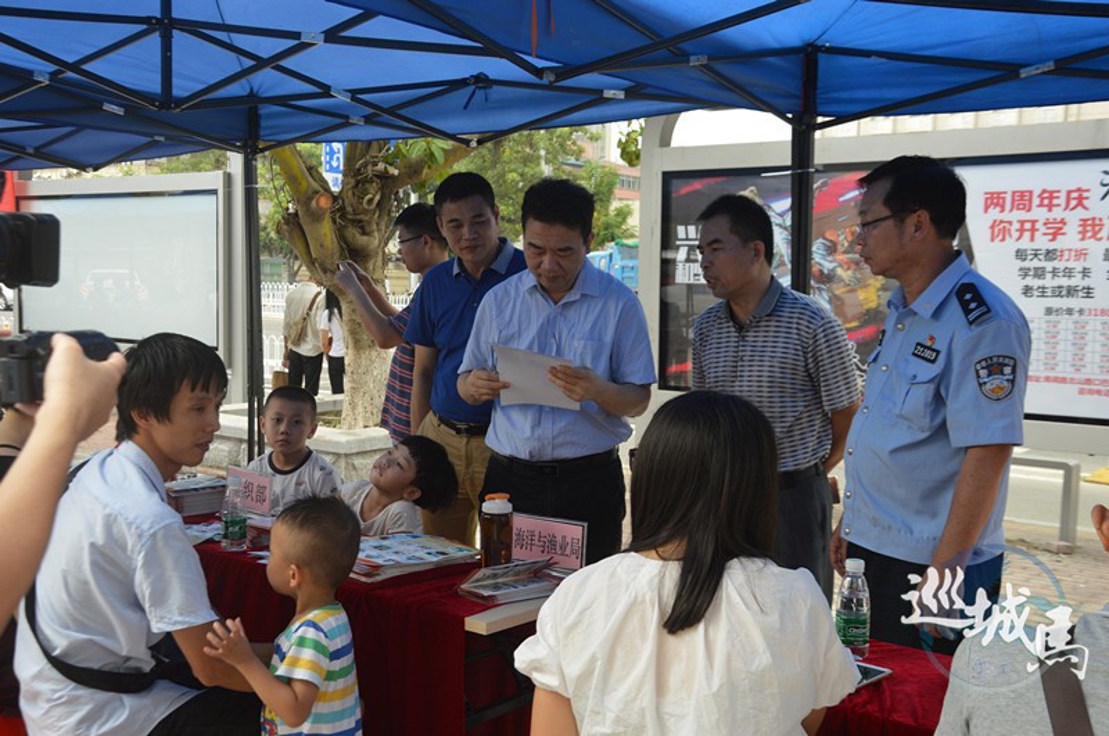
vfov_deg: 35.4
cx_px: 554
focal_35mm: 38
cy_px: 368
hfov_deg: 51.3
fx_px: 1154
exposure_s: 1/125
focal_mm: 25
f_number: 5.6
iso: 160
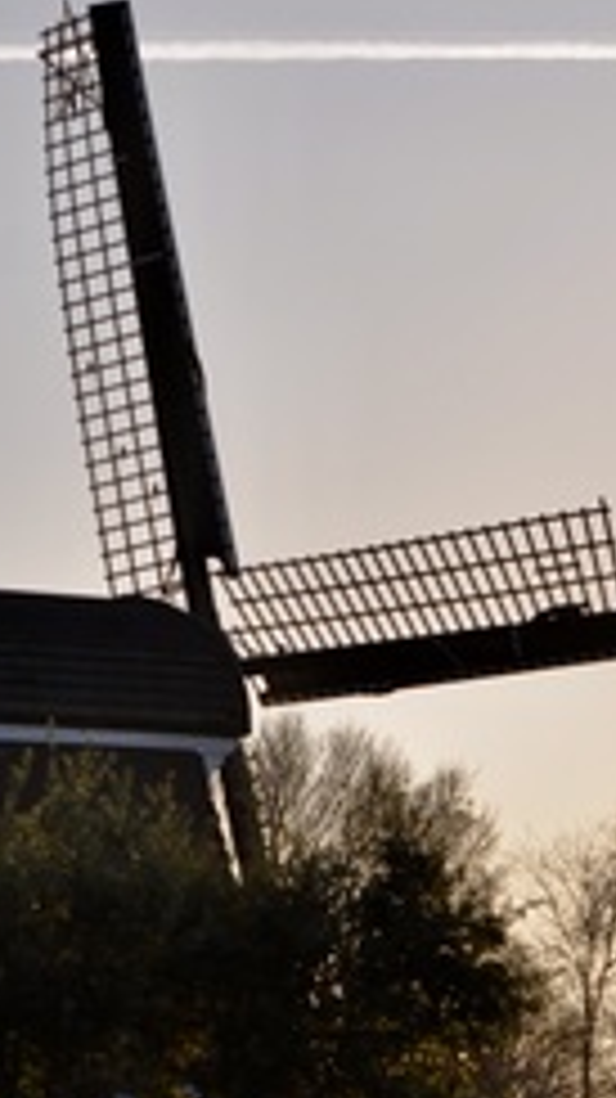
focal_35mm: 207
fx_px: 6019
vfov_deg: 10.4
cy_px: 479
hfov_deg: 5.9
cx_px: 171
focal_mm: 70
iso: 200
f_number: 5.6
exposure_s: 1/800
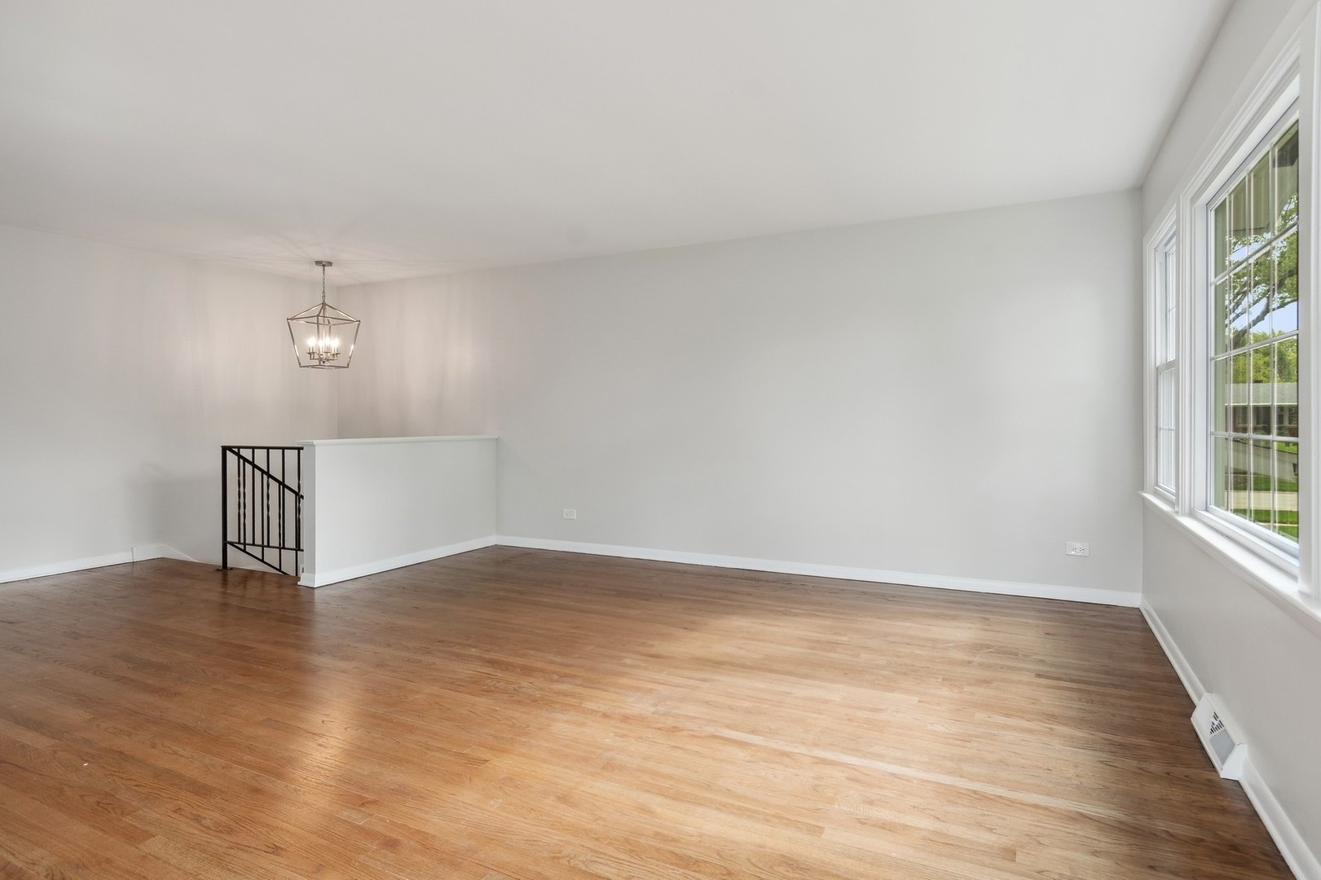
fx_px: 660
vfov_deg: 67.4
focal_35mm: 18
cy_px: 440
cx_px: 660
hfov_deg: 90.0
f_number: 8
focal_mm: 12
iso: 320
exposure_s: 1/15
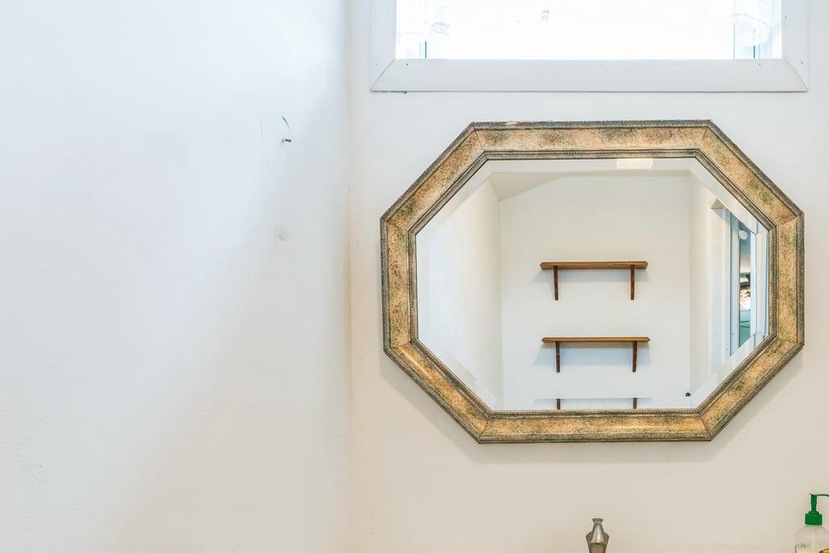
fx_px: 645
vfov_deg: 44.4
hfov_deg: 62.7
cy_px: 435
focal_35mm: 28
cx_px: 593
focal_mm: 14
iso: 400
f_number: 9
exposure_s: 1/5
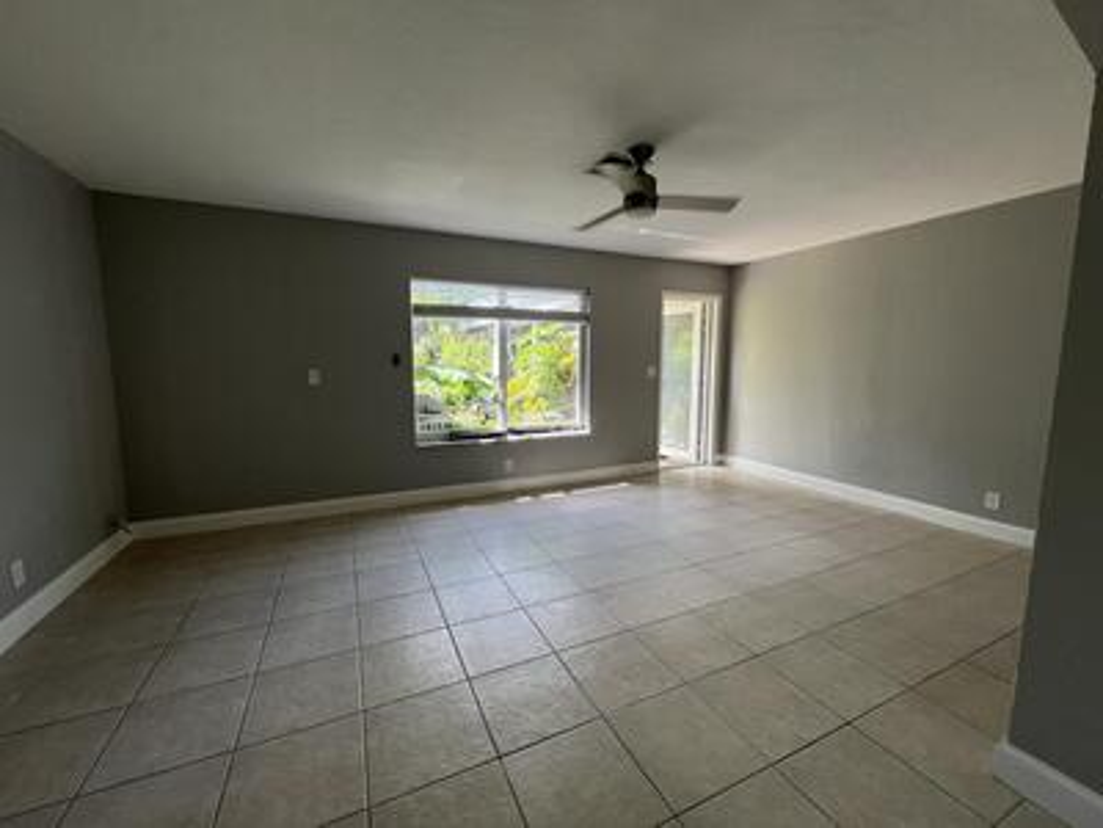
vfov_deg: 89.9
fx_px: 414
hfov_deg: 106.2
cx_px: 552
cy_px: 414
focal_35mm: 13
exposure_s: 1/99
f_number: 1.8
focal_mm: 1.57
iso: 40
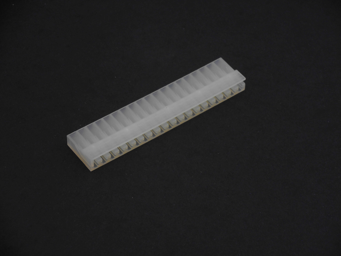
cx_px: 170
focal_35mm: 102
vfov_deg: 14.5
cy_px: 128
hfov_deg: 19.3
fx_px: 1005
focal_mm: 18.2
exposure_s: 1/60
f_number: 5.8
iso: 160
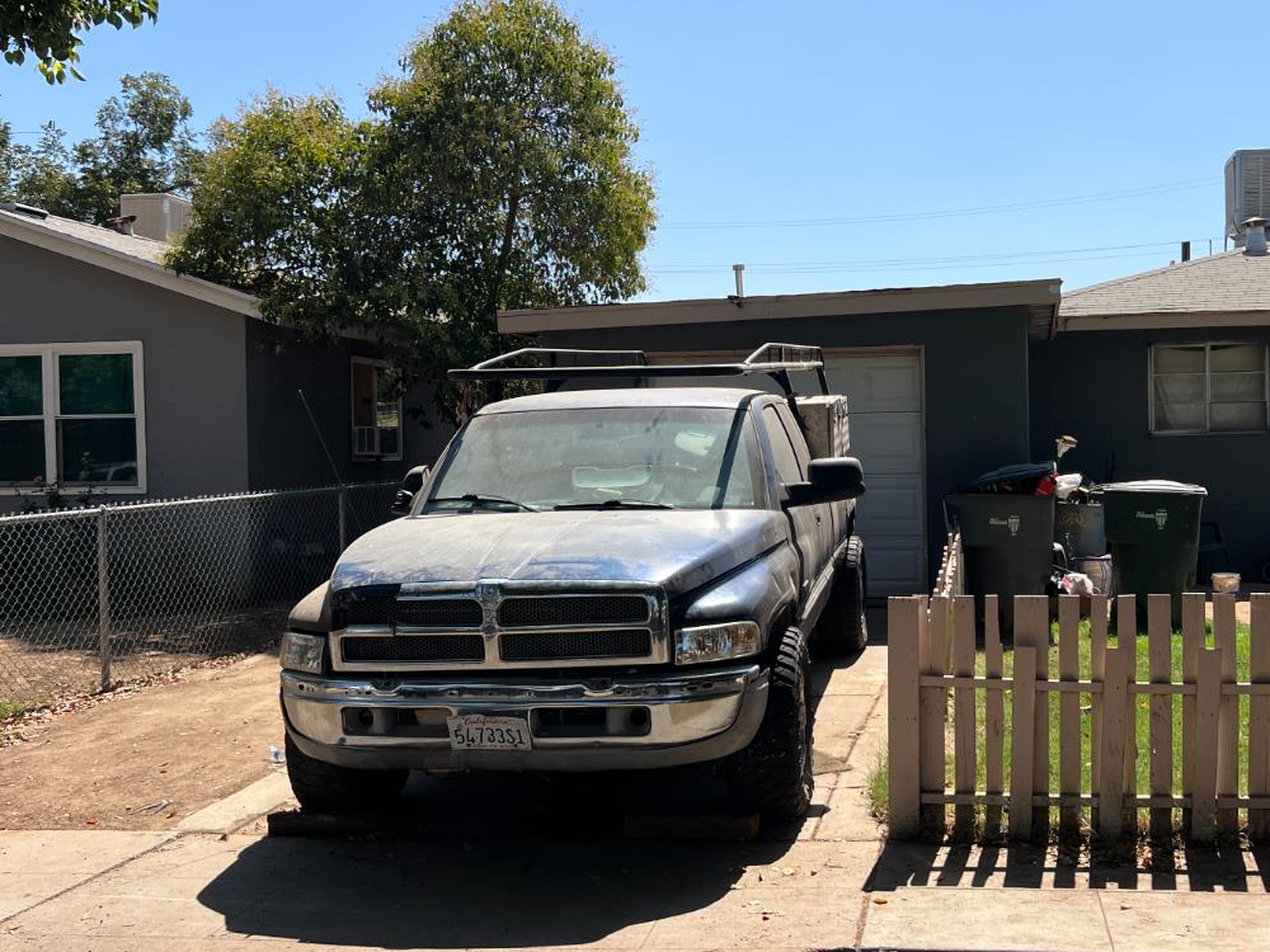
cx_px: 832
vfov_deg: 36.8
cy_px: 484
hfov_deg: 47.2
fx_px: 1431
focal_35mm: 39
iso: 50
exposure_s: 1/4444
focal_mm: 5.7
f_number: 1.5
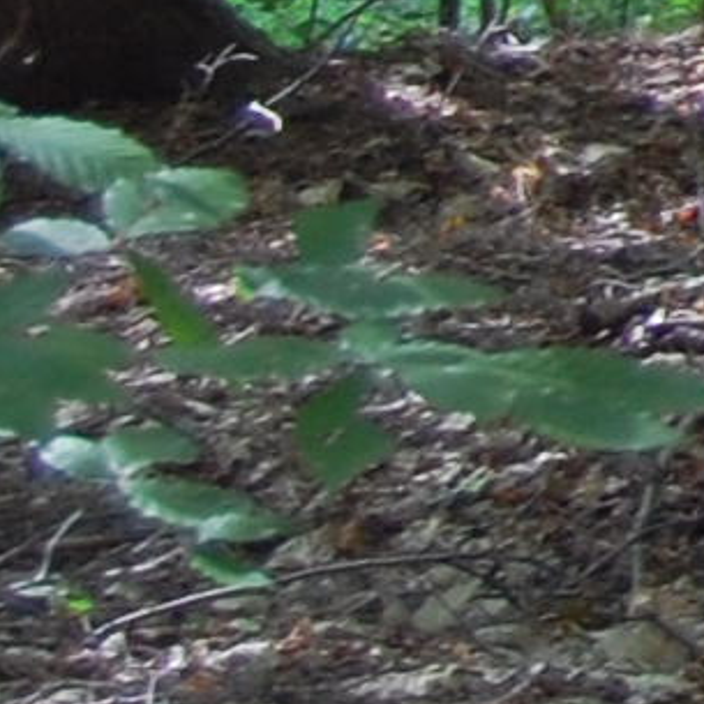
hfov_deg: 5.2
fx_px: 6654
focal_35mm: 289
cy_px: -1246
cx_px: 2987
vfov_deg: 5.7
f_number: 3.8
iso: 400
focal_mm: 23
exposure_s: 1/50
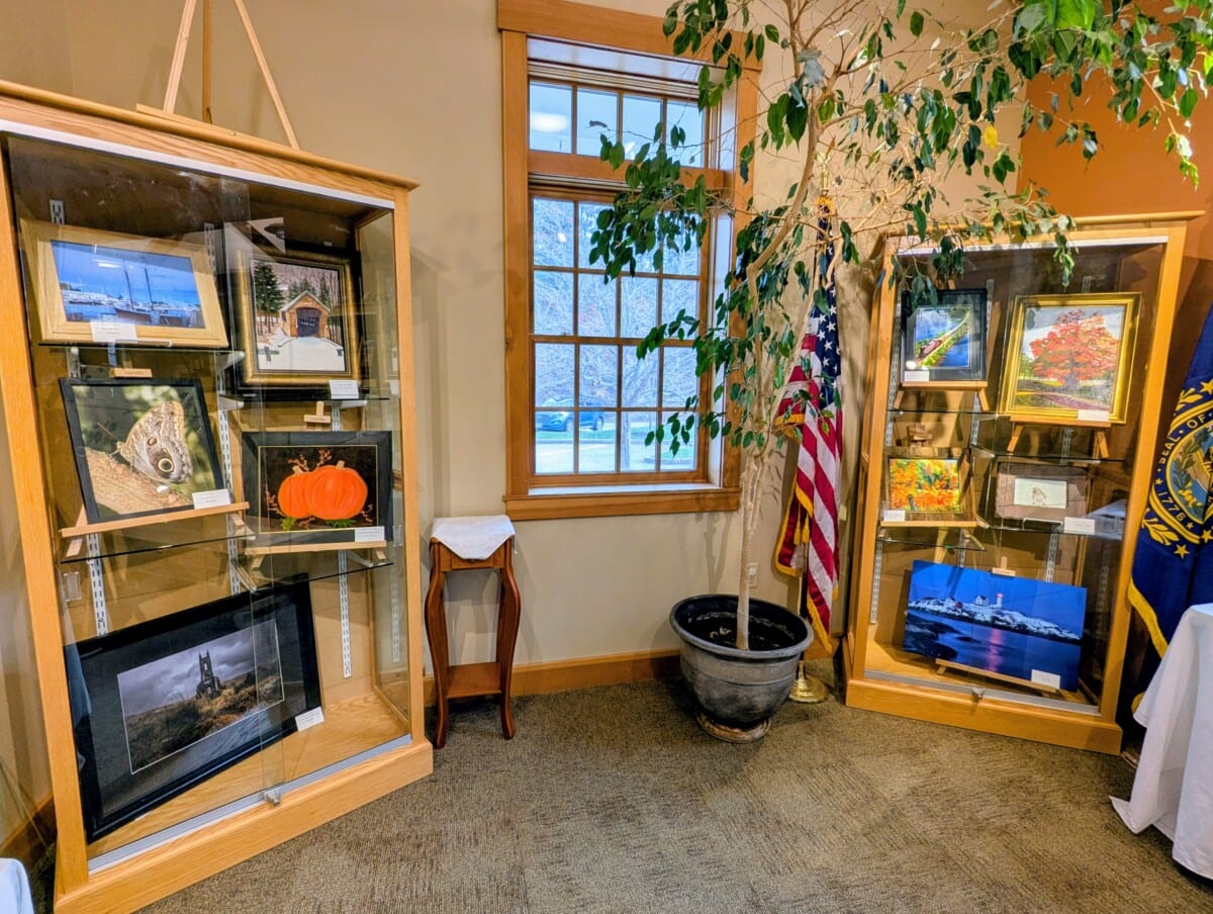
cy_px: 457
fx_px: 562
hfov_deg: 94.4
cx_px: 606
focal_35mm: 16
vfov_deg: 78.3
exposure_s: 1/120
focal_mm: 2.35
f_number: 2.2
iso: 89
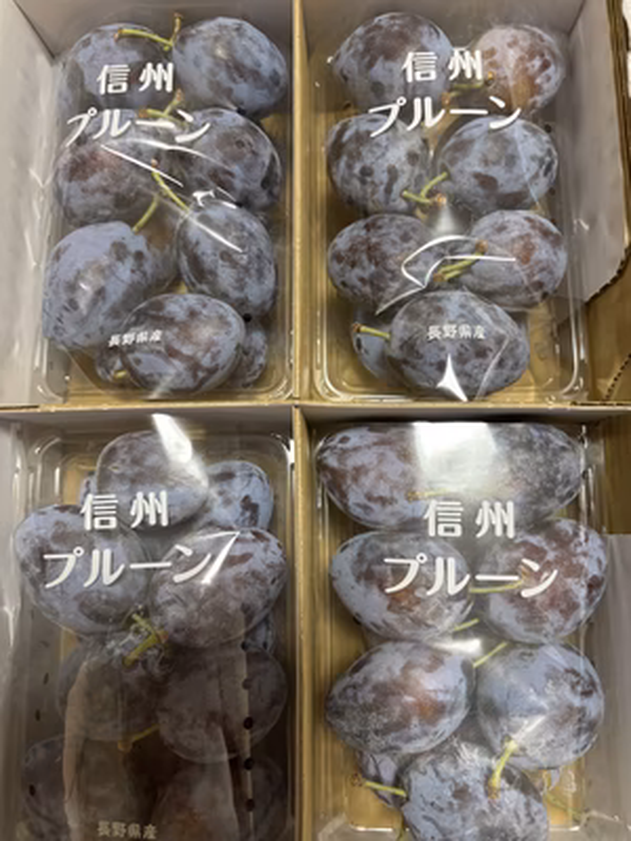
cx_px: 316
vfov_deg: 67.3
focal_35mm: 26
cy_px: 420
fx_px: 632
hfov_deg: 53.1
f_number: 1.6
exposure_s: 1/60
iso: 400
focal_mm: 5.96
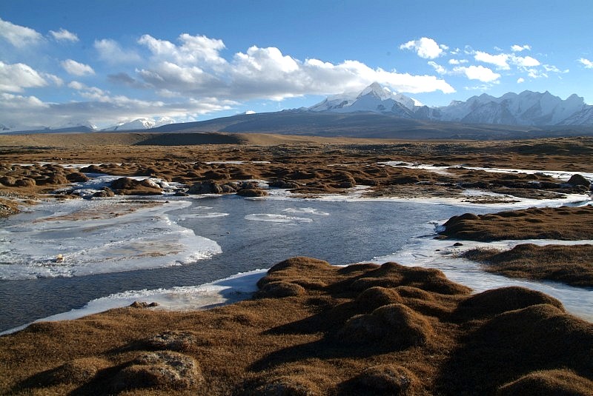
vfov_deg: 40.0
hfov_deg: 57.2
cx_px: 296
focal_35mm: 33
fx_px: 544
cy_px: 198
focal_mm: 22
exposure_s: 1/250
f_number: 8
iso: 100
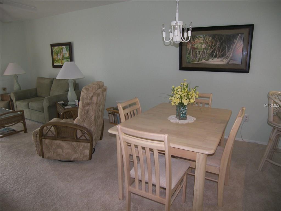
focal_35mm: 24
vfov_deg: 56.8
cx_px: 140
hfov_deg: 71.6
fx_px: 195
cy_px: 106
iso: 100
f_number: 2.8
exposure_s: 1/30
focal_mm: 5
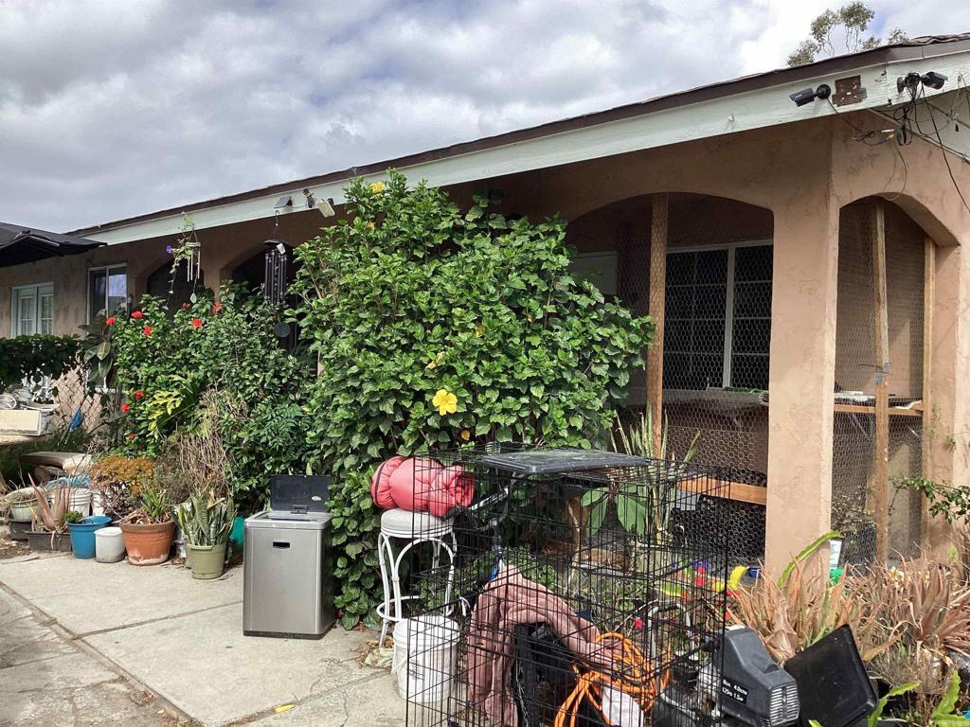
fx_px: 869
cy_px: 364
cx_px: 485
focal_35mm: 31
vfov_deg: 45.4
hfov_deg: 58.4
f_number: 2.4
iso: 25
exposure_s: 1/840
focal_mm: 3.3
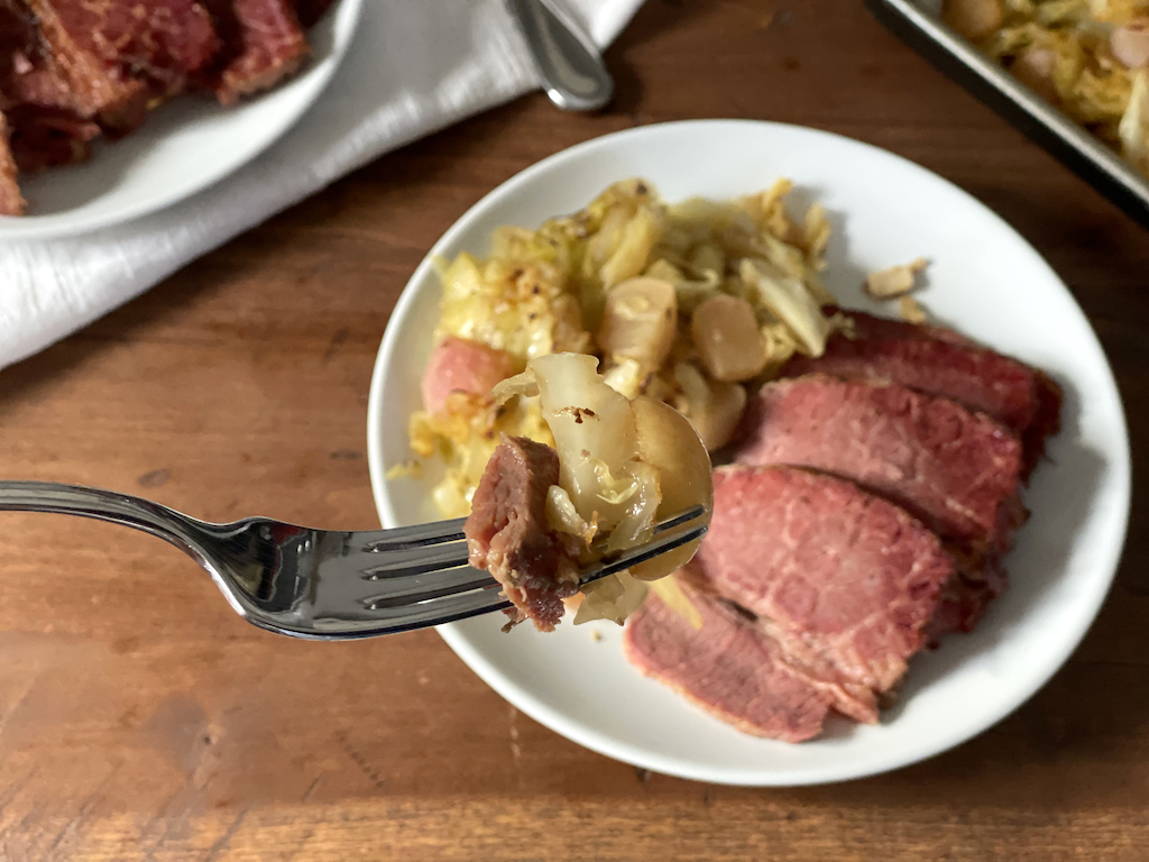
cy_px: 431
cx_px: 574
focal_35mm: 52
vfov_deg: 28.0
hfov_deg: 36.8
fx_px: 1726
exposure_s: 1/122
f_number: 2
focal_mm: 6
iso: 250
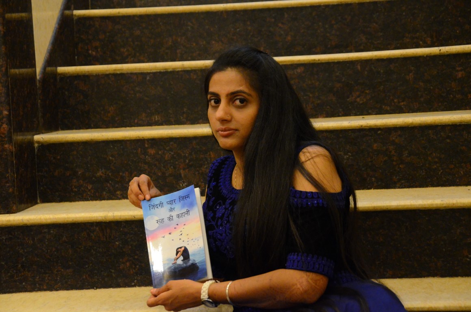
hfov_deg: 26.0
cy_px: 156
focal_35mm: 78
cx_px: 236
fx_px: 1018
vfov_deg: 17.4
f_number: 5
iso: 4000
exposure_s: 1/40
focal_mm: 52
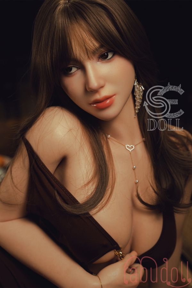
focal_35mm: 65
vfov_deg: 31.0
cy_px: 144
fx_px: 520
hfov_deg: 20.9
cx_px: 96
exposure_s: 1/160
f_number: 4
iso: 400
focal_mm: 65
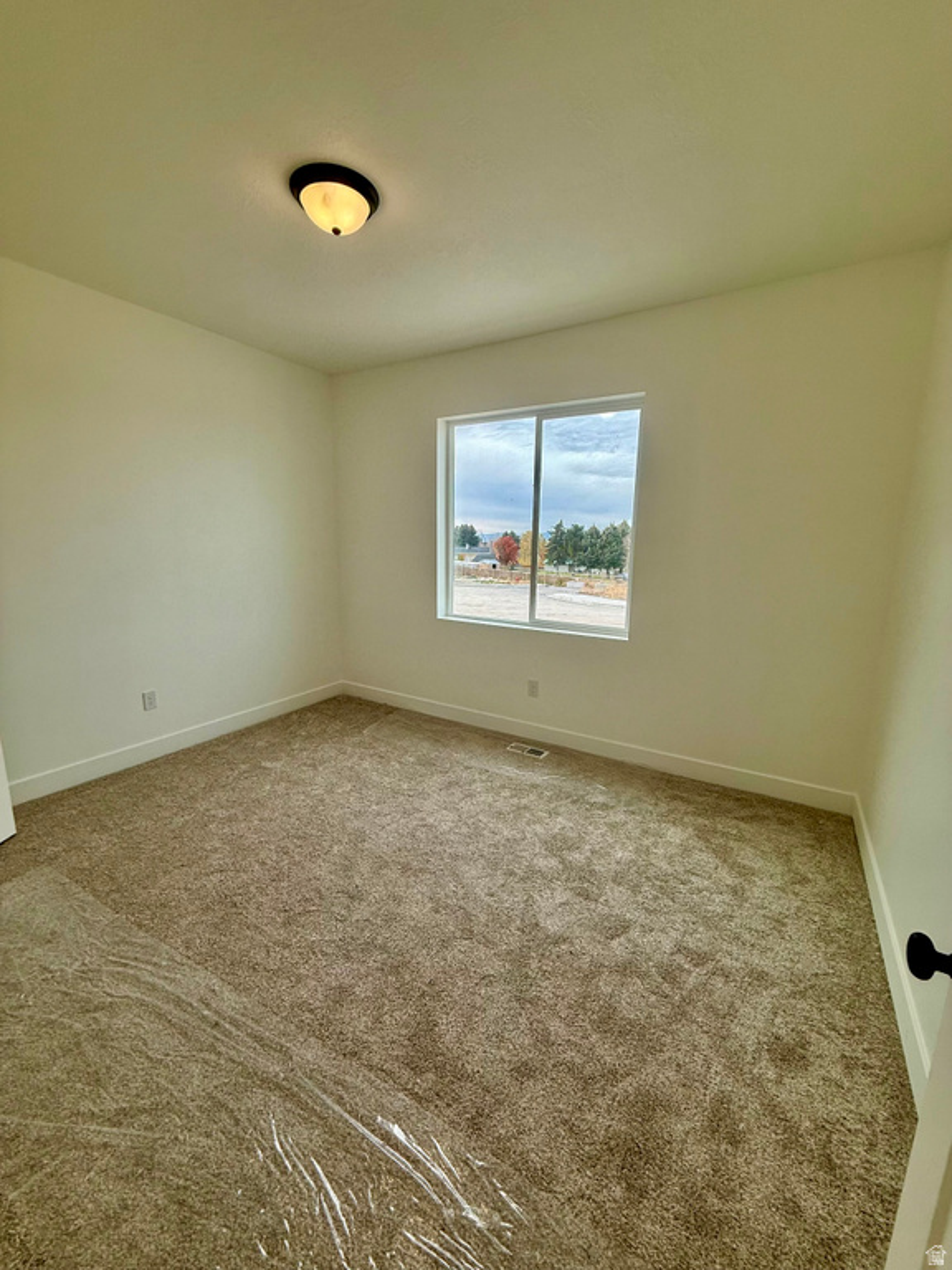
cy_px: 635
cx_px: 476
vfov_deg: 102.1
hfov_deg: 85.7
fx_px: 513
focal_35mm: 14
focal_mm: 2.22
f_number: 2.2
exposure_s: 1/365
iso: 50
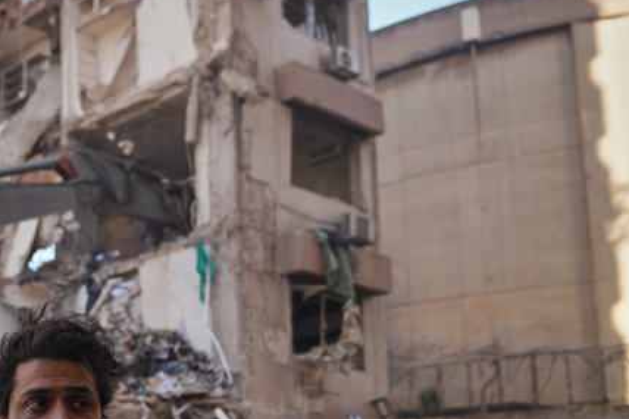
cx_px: -25
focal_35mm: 55
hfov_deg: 32.8
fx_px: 961
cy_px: 363
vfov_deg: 24.0
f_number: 2.8
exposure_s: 1/250
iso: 100
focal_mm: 23
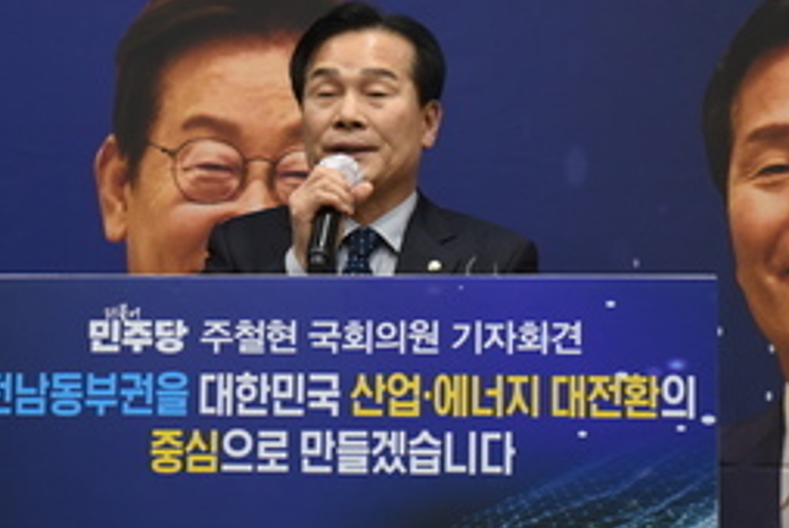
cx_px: 351
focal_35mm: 173
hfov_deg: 11.9
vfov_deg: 7.9
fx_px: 3796
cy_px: 113
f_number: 2.8
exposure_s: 1/320
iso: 1250
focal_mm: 70
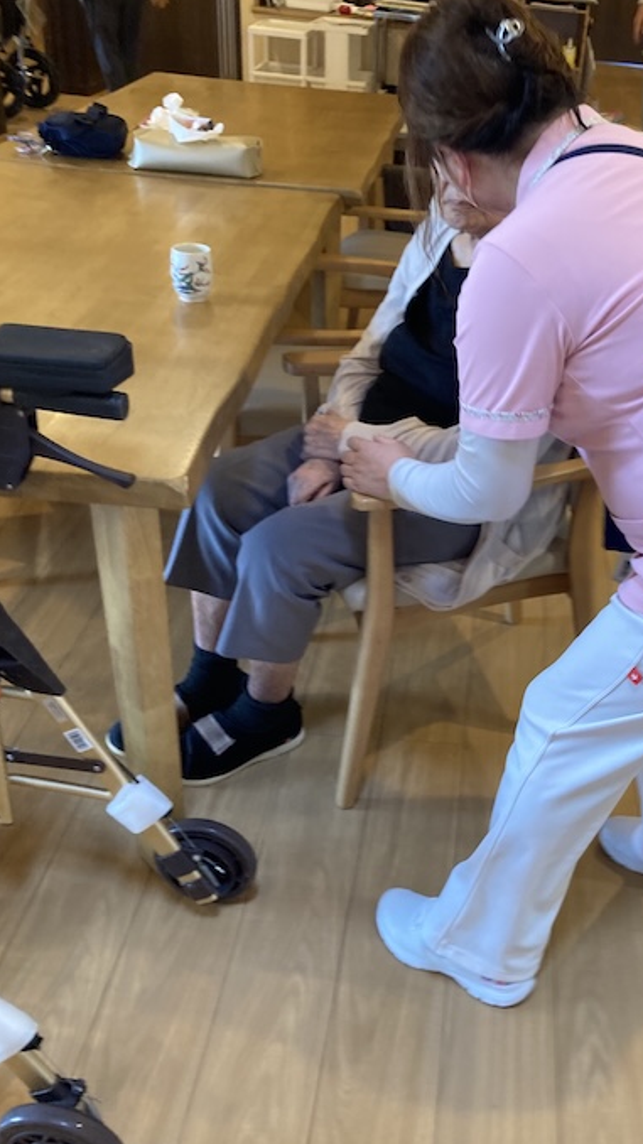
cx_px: 500
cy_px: 538
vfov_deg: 55.3
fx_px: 1092
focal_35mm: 36
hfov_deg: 32.1
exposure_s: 1/60
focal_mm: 3.99
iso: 80
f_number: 1.8
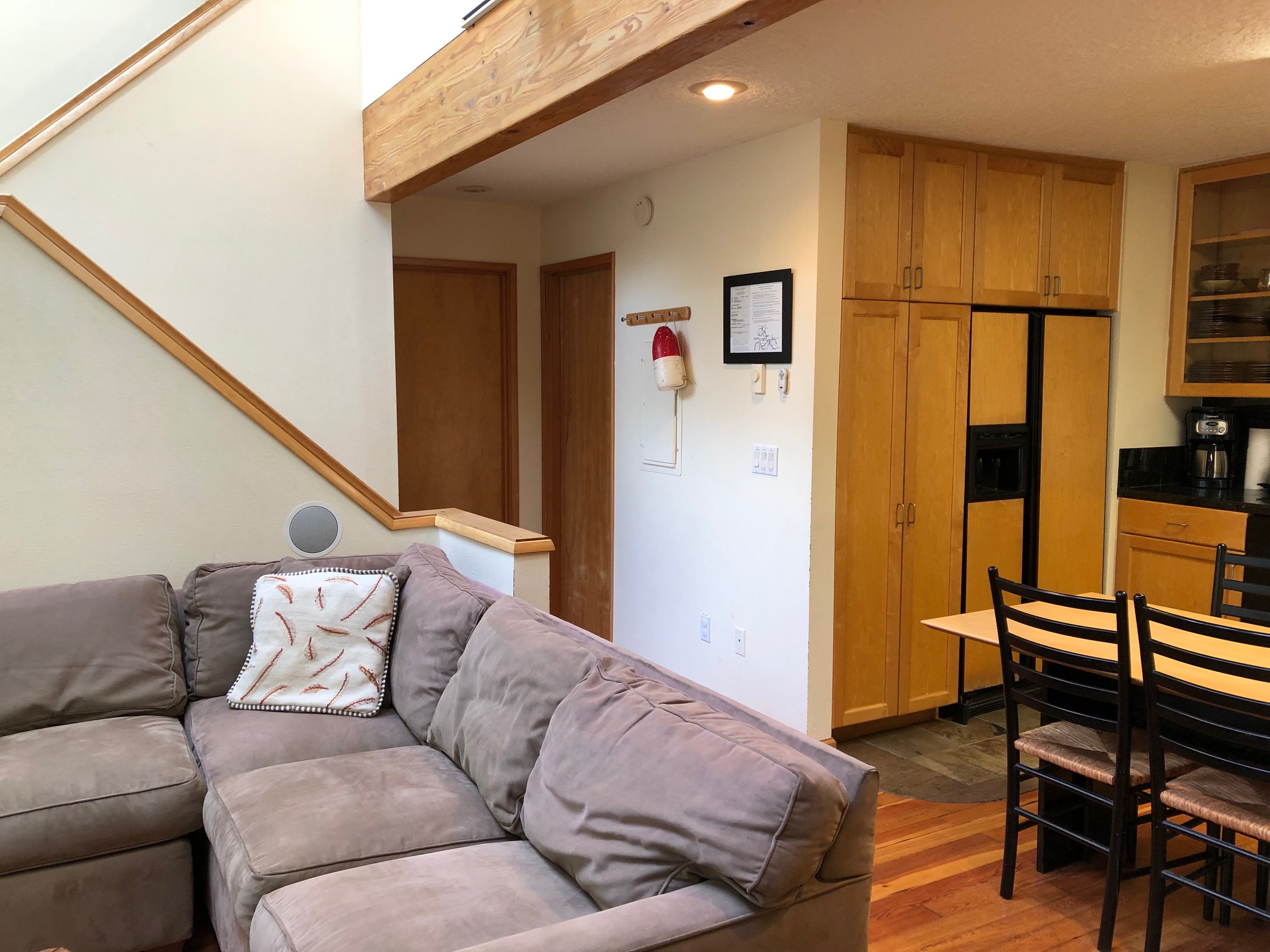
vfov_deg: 49.7
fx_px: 1027
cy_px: 476
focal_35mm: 28
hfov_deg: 63.4
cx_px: 635
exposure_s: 1/24
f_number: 1.8
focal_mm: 3.99
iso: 32
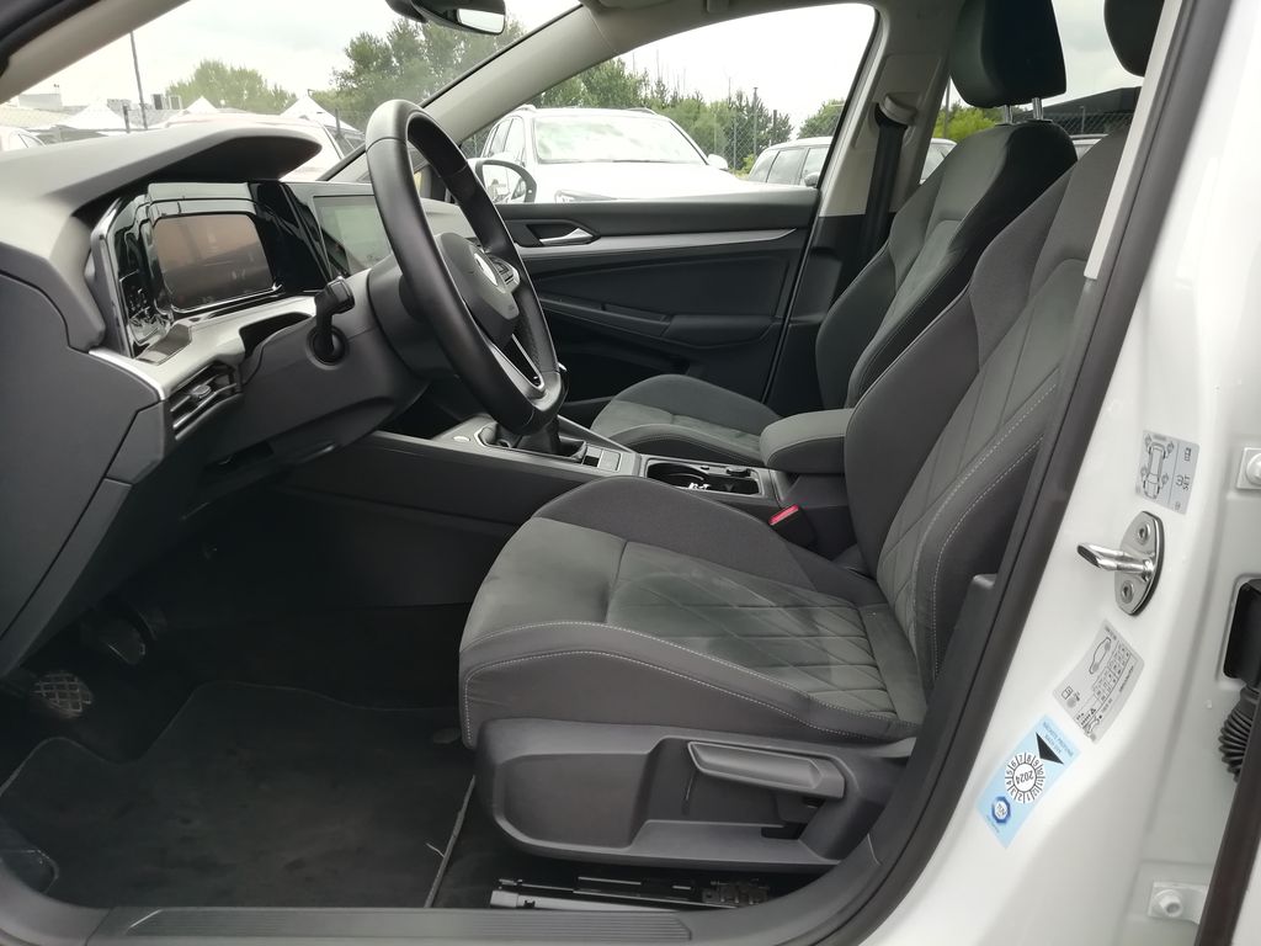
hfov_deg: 67.3
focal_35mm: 26
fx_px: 947
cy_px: 473
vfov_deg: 53.1
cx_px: 630
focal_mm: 3.21
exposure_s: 1/169
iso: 50
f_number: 2.2
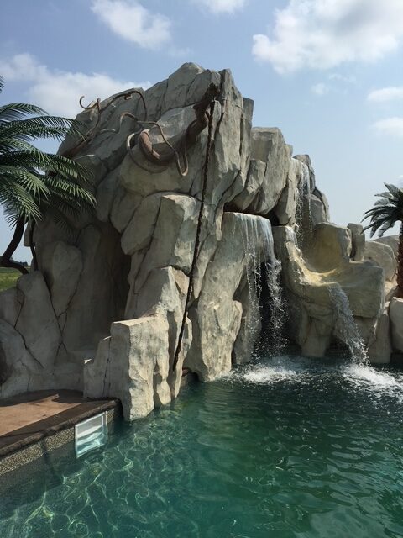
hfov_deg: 48.2
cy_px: 269
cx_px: 202
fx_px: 450
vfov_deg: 61.7
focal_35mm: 29
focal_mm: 4.15
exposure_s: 1/3300
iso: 32
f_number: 2.2
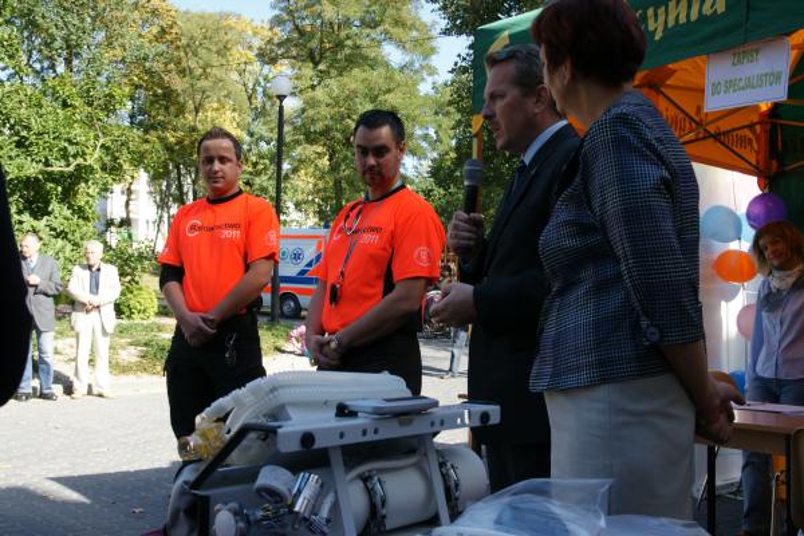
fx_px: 871
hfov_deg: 49.6
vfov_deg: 34.2
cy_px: 268
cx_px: 402
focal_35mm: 39
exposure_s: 1/160
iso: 200
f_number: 8
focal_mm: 26
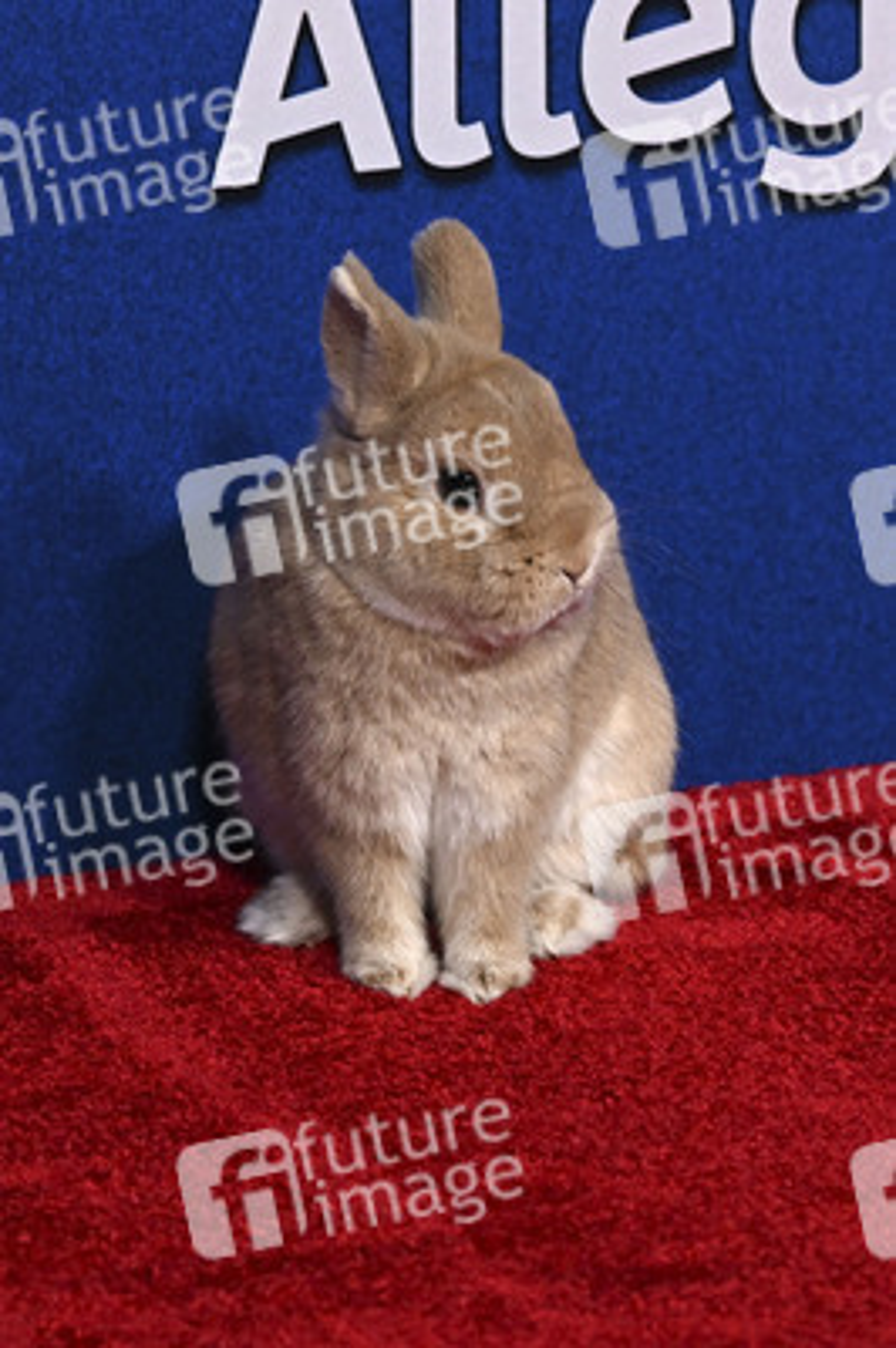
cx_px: 448
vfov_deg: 17.1
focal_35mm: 120
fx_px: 4487
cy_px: 674
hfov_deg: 11.4
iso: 2000
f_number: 5.6
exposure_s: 1/250
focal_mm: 120
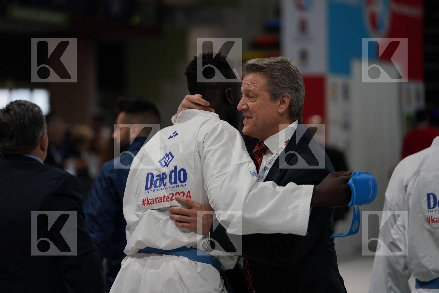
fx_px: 1634
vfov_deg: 10.2
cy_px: 146
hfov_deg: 15.3
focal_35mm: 134
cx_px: 220
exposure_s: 1/500
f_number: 2.8
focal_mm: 134
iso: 400
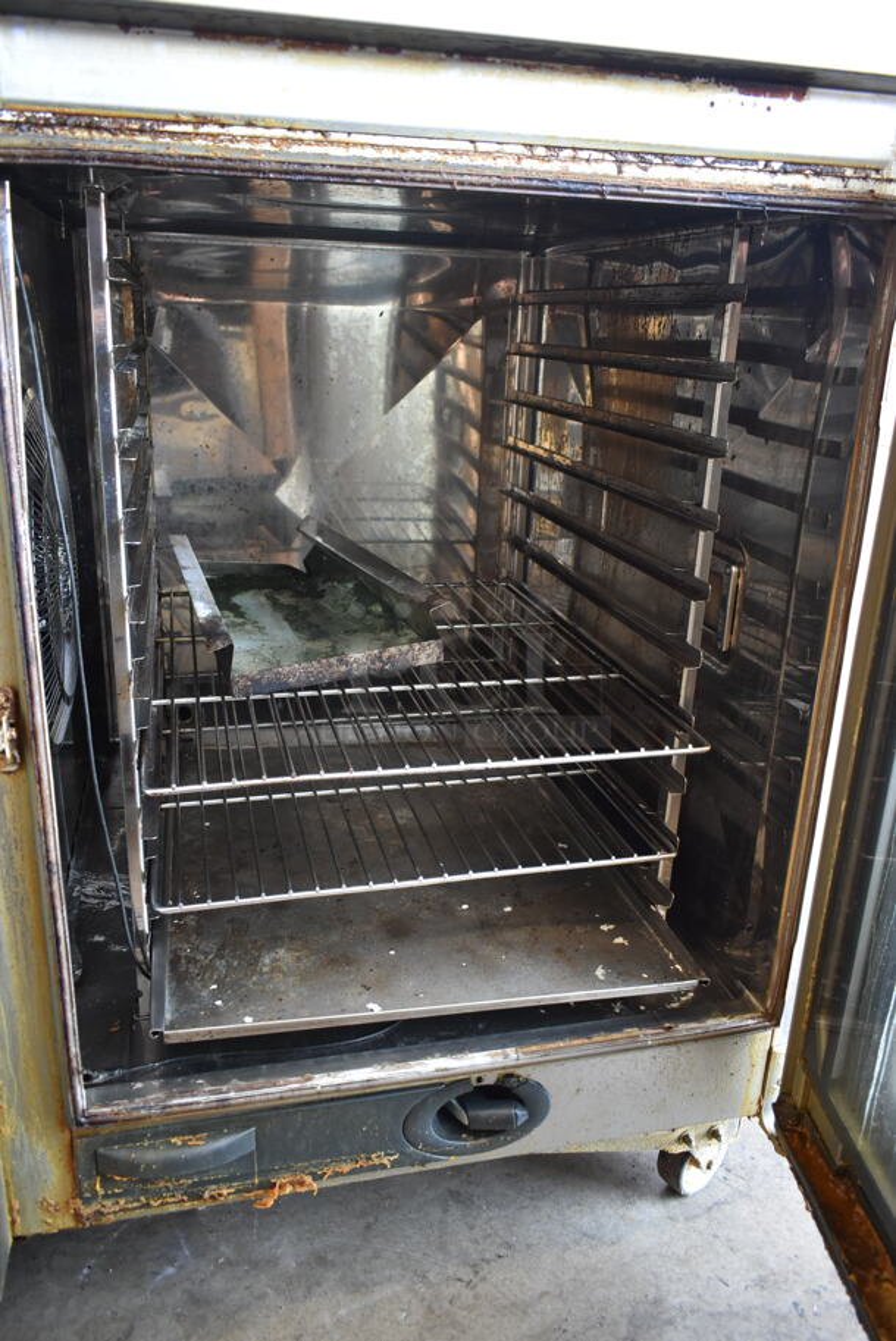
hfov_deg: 48.0
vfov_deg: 67.3
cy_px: 670
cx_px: 448
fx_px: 1006
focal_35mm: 27
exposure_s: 1/30
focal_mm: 18
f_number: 3.5
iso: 800
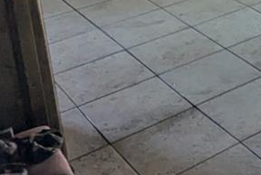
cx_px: 365
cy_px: -100
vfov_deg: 14.7
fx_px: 624
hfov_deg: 20.9
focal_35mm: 86
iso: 96
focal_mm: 2.35
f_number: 2.2
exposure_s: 1/43.6
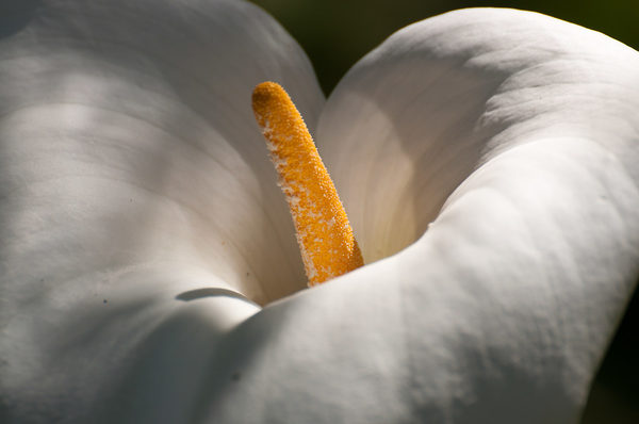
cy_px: 212
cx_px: 320
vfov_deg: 3.0
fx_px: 7975
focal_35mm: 450
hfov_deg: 4.6
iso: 200
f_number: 9
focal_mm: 300
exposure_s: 1/160
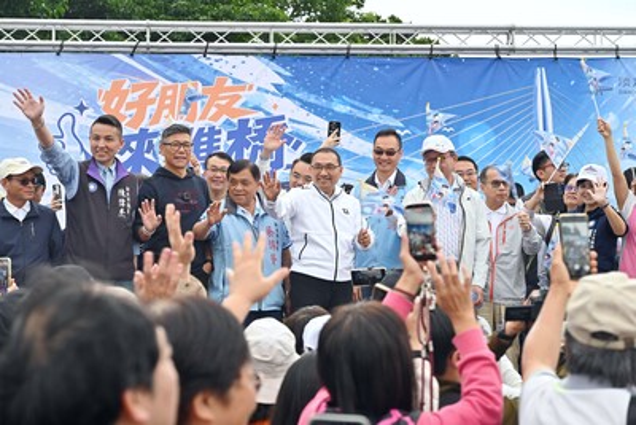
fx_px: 1272
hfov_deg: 28.1
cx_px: 318
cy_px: 212
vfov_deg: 18.9
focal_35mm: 72
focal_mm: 72
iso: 250
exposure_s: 1/250
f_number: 5.6
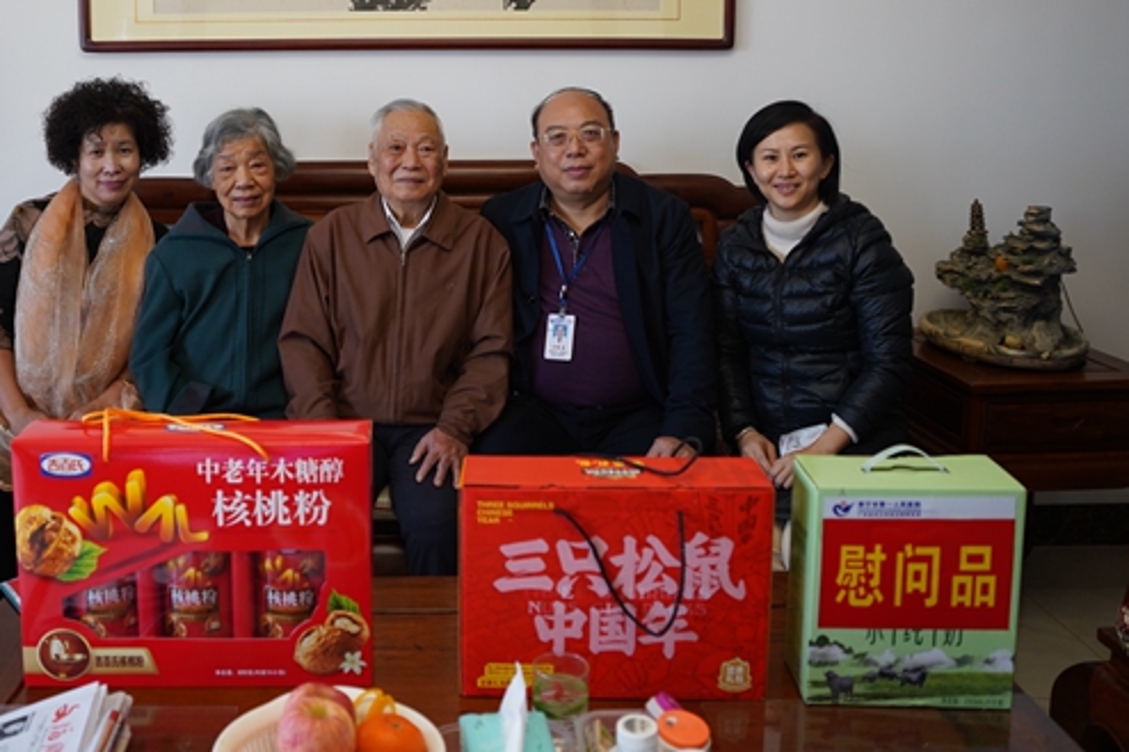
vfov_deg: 37.2
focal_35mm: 35
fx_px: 1097
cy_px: 224
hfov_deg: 54.0
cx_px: 441
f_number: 2.8
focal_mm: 24
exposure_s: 1/160
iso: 640
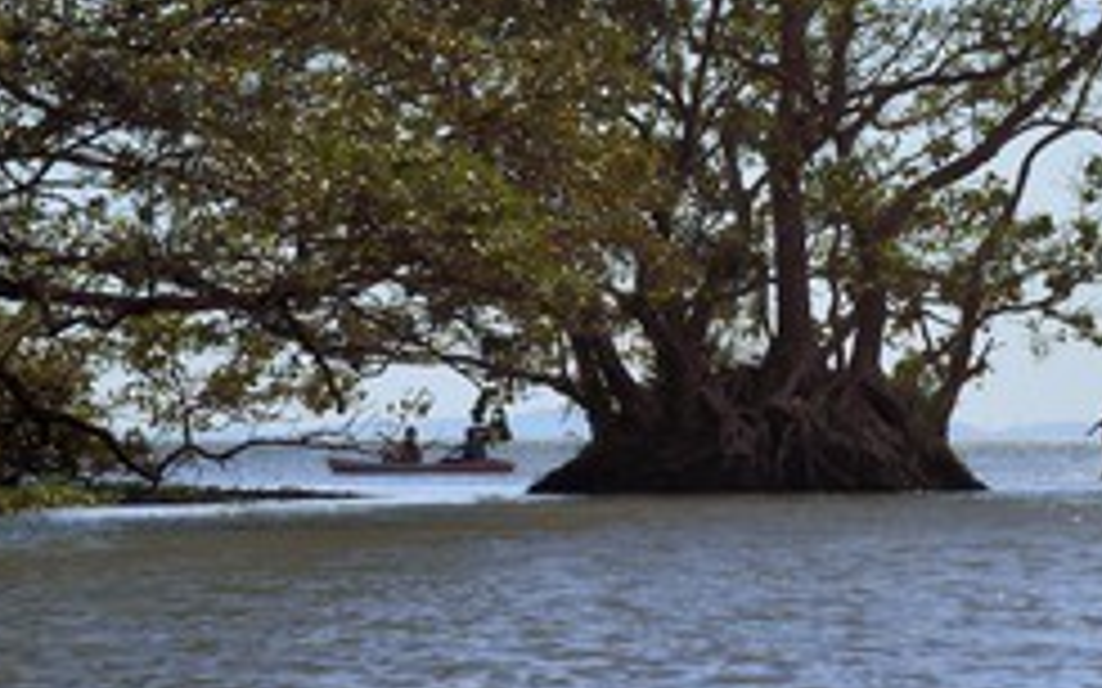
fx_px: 8407
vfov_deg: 4.7
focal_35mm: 280
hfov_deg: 7.5
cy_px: 90
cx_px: 873
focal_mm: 160
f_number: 20
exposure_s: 1/500
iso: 400
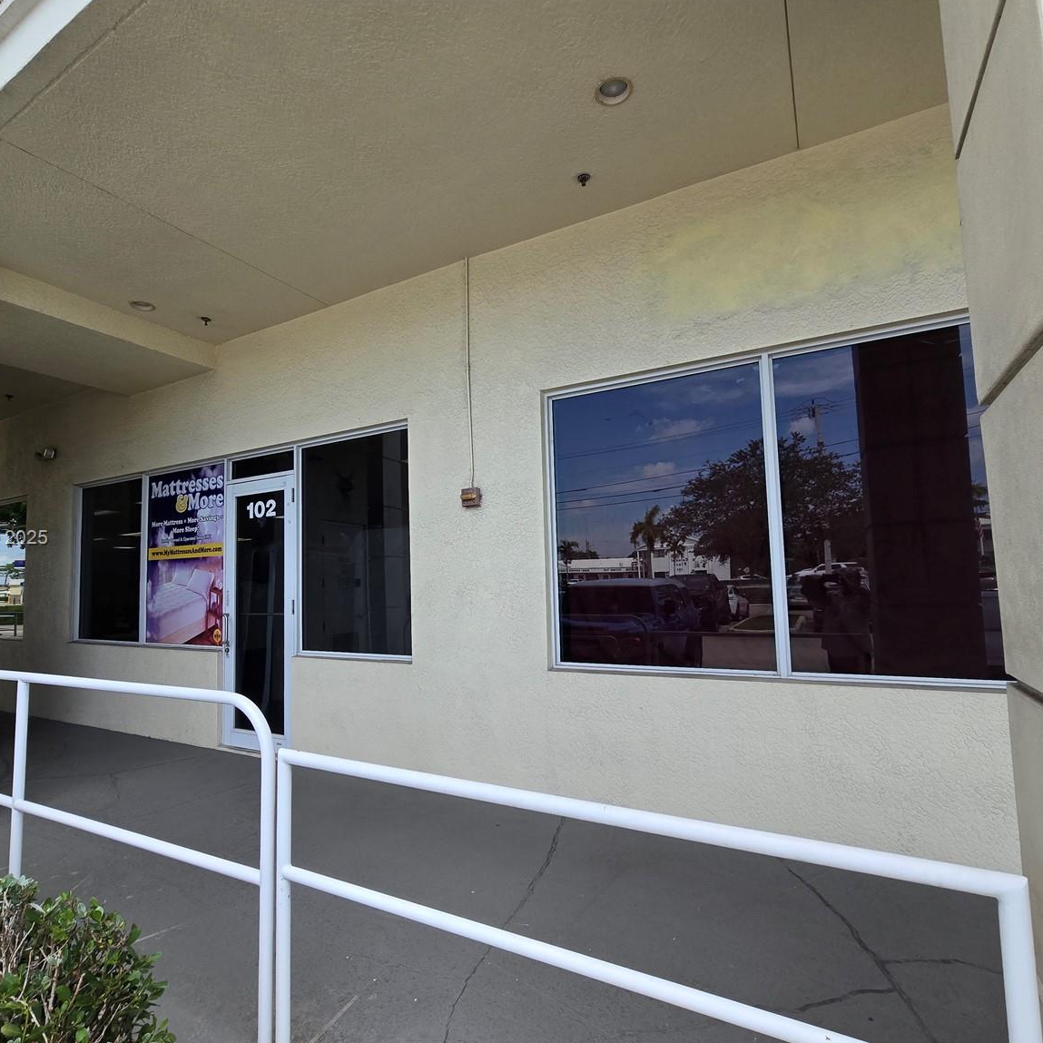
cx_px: 484
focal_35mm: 16
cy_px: 539
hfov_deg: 87.3
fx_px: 545
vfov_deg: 87.4
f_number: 2.2
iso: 50
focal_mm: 2.2
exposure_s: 1/493
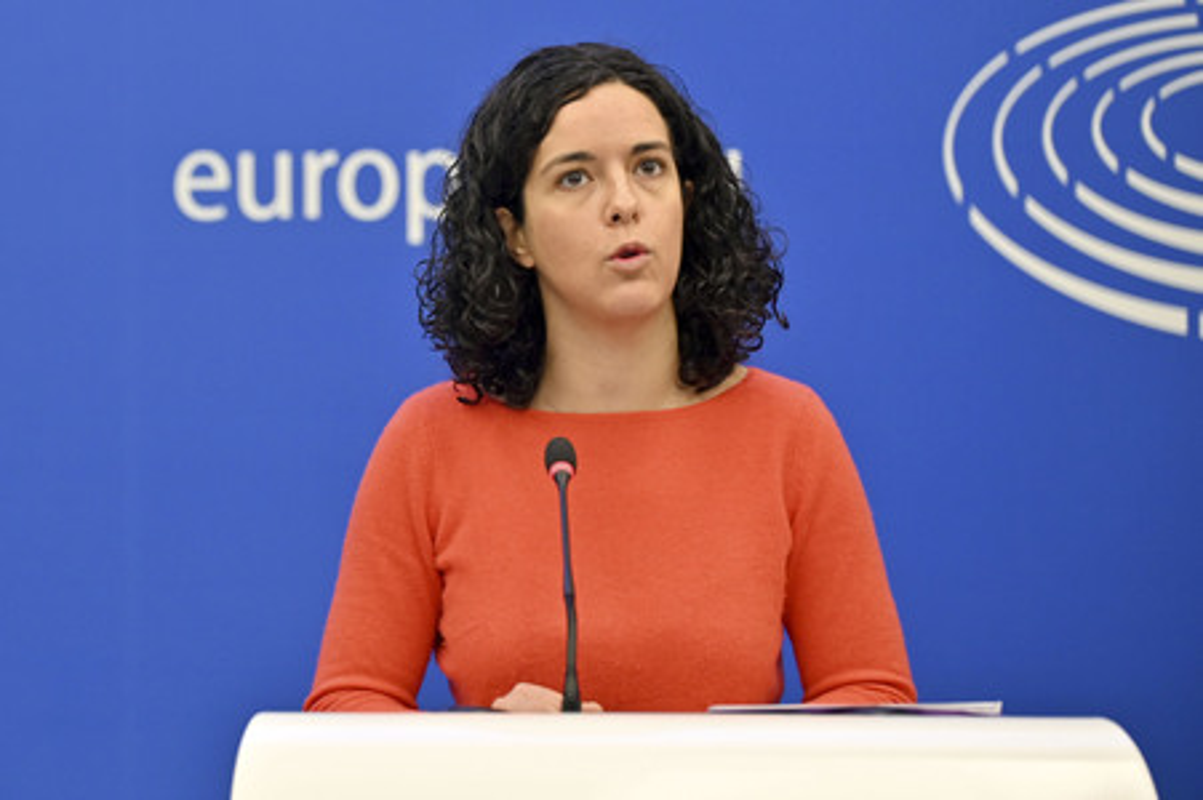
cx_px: 602
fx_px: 4007
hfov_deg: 17.1
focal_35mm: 120
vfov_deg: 11.4
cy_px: 400
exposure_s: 1/160
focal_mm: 120
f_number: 2.8
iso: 640
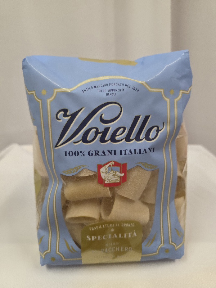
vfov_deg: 73.9
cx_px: 108
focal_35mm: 23
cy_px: 144
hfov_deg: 58.9
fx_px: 191
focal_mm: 6.3
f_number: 1.7
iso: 400
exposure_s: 1/101
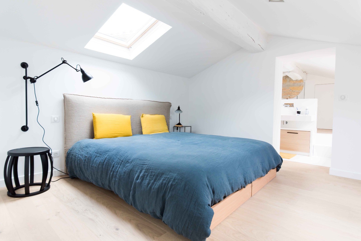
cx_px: 180
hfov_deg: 84.0
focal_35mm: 20
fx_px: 201
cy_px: 120
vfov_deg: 62.0
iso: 250
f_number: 6.3
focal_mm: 20
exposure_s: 1/13
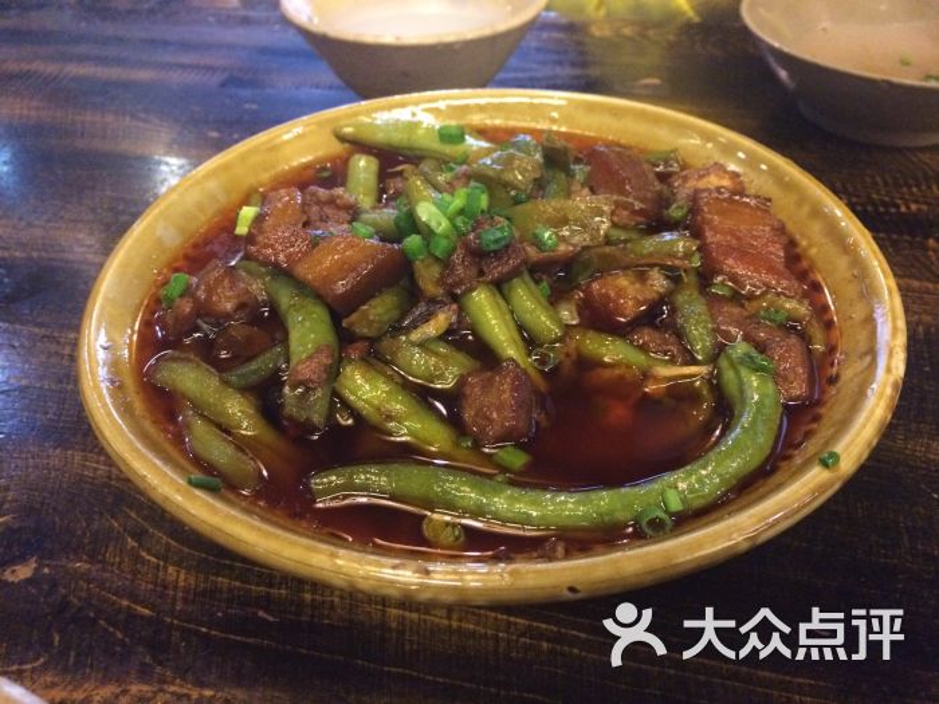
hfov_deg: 61.7
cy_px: 352
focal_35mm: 29
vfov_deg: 48.2
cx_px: 470
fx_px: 787
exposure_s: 1/17
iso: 400
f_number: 2.2
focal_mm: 4.15
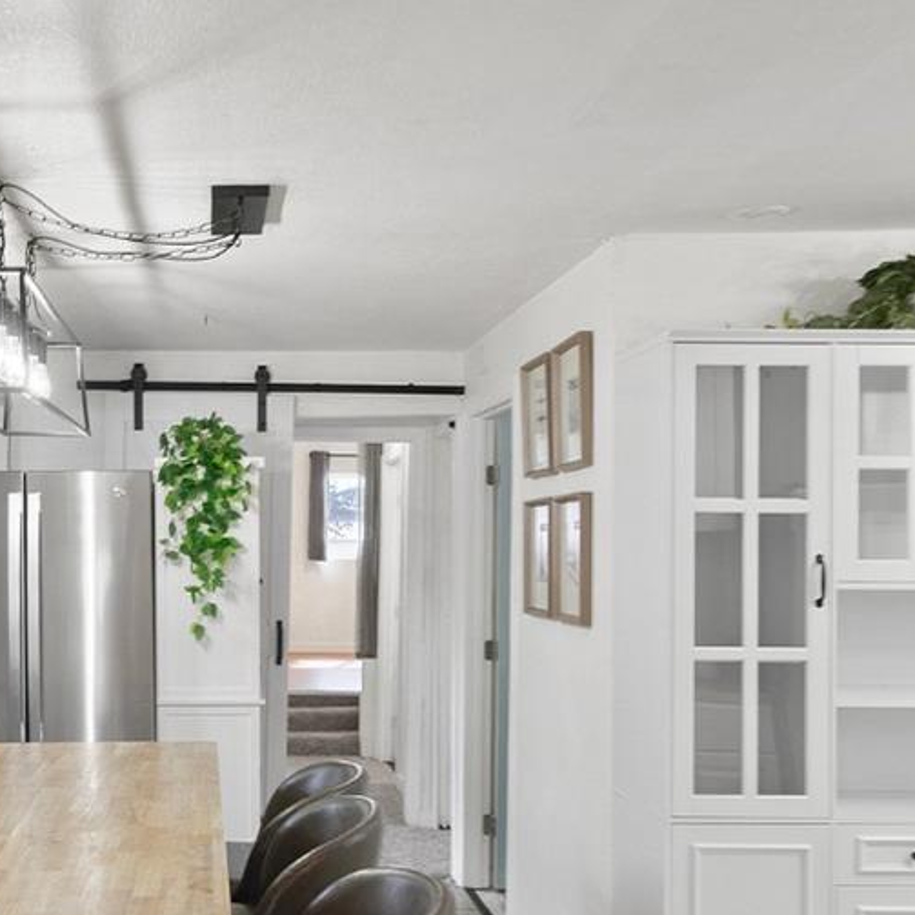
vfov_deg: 42.9
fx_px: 1136
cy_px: 648
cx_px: 204
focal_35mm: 38
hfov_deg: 42.2
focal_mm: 15
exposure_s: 1/2.5
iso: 640
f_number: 8
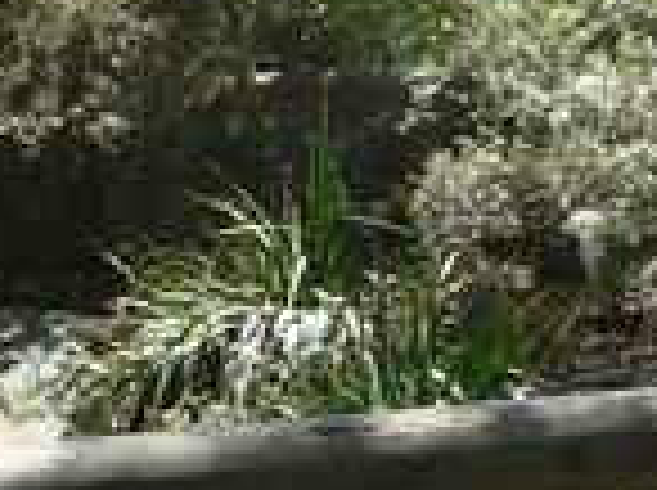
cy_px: 220
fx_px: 3164
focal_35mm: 167
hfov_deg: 11.8
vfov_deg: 8.9
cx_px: 40
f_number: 2.9
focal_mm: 6.3
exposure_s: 1/558
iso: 50
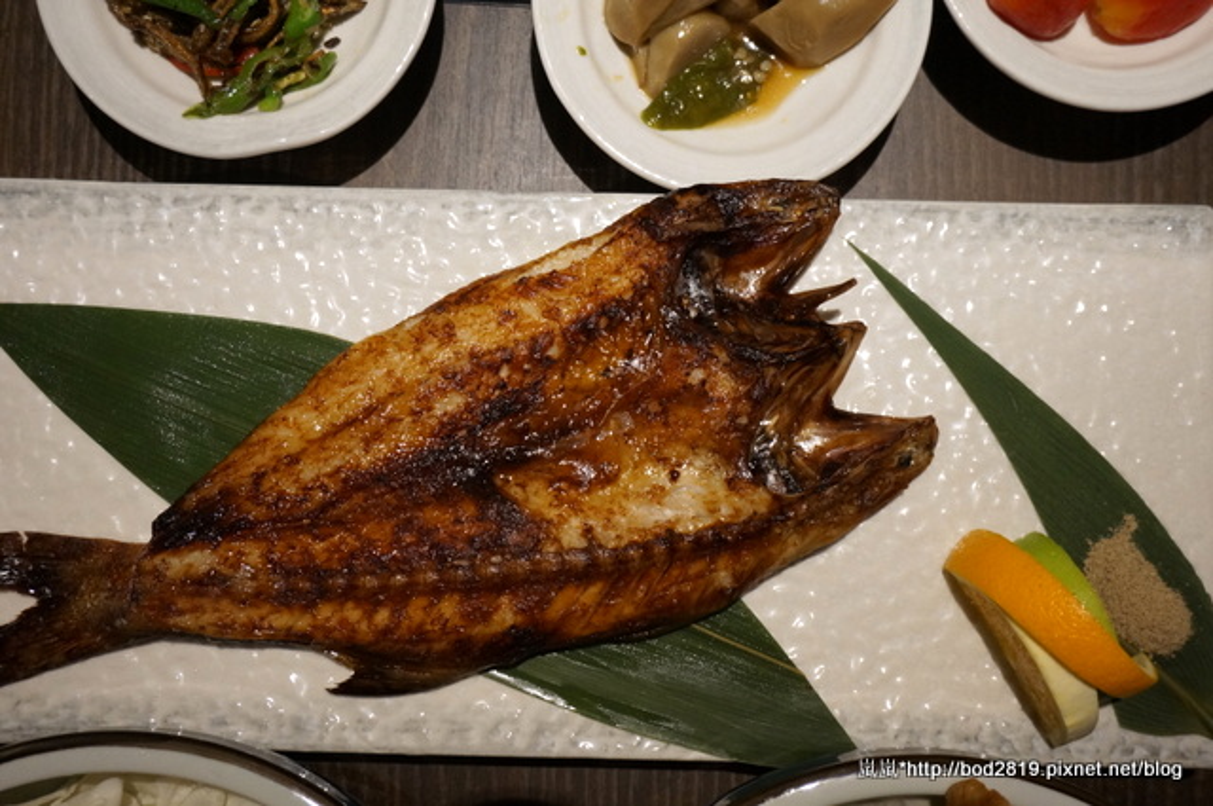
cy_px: 403
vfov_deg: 35.4
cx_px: 606
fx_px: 1262
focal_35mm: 38
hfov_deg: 51.3
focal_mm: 25
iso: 1000
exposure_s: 1/60
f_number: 4.5
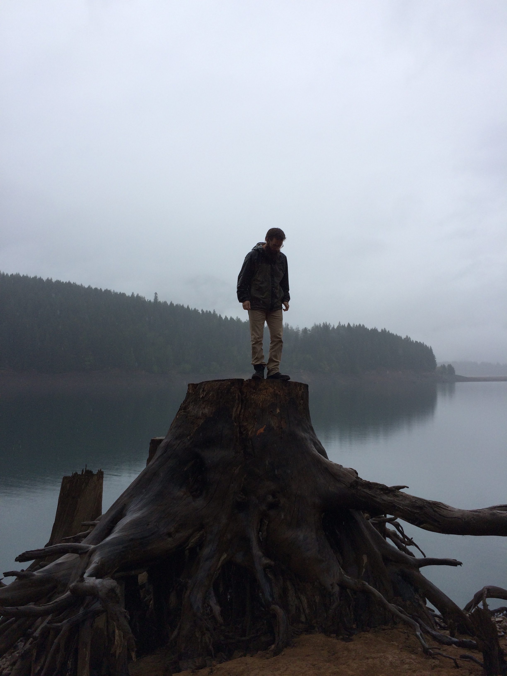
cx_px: 254
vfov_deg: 61.7
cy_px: 338
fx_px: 566
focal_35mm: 29
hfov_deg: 48.2
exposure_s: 1/707
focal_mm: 4.15
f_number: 2.2
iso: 32
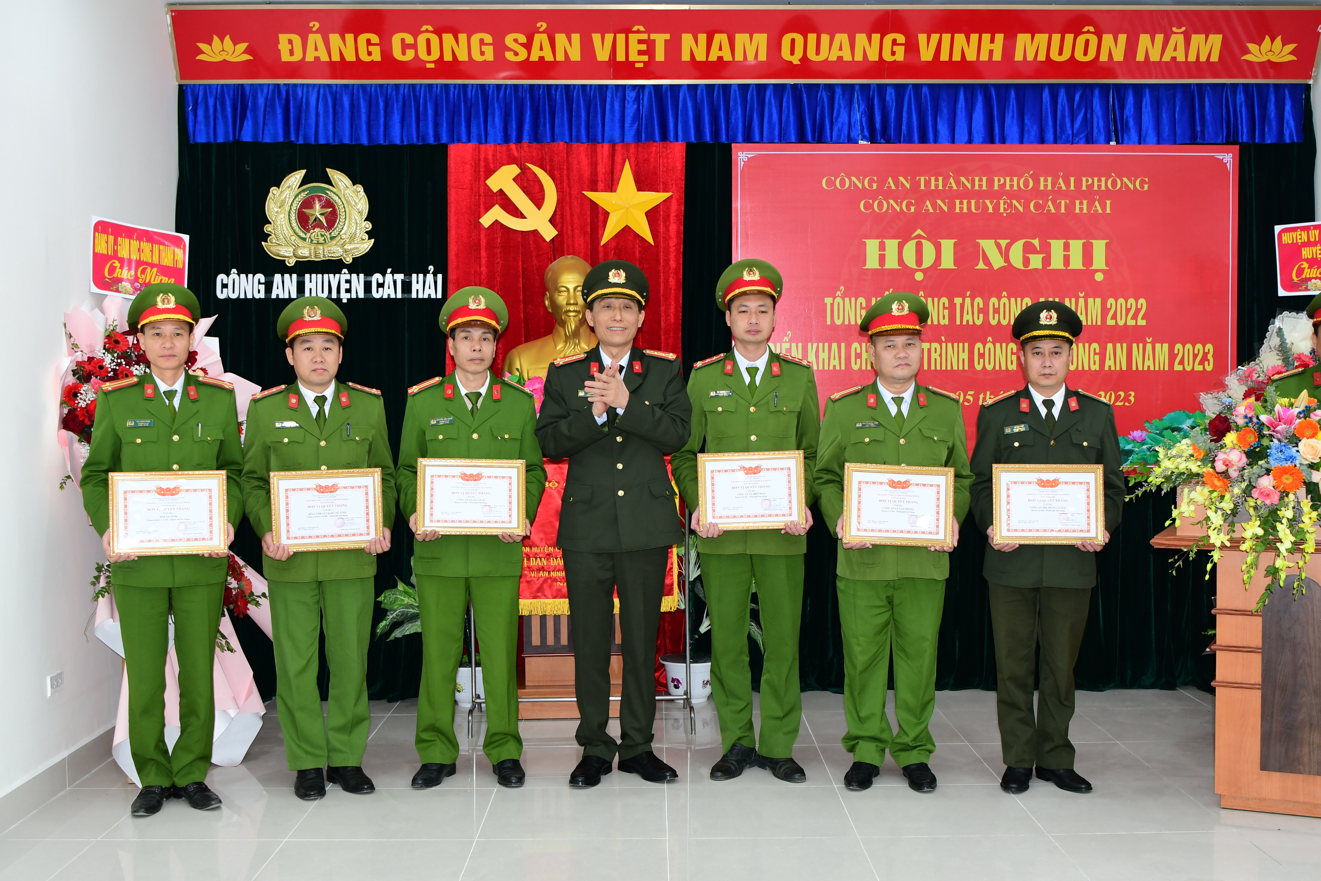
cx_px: 660
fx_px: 1486
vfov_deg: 33.0
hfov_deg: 47.9
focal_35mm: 40
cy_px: 440
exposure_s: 1/200
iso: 640
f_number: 2.8
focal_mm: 27
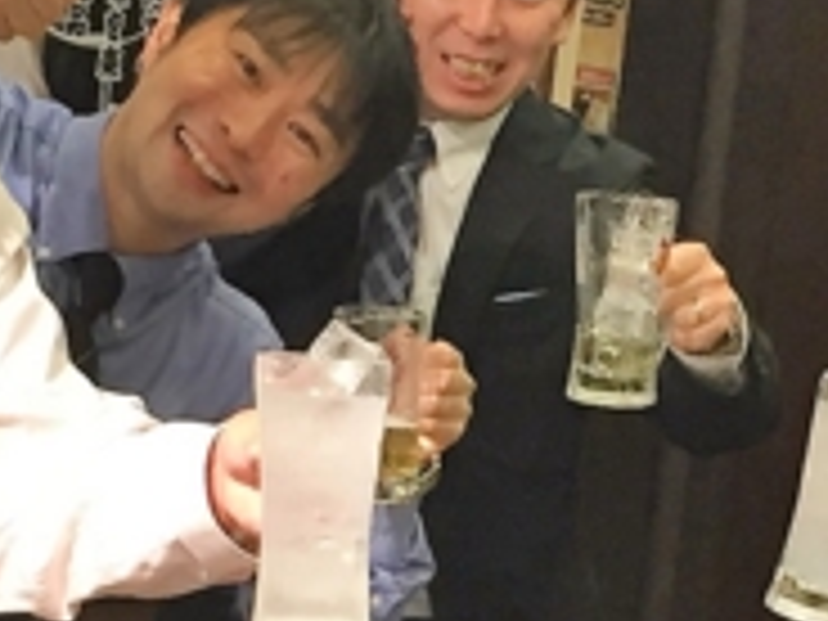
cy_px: 567
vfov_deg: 9.2
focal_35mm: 161
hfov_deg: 12.2
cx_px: 666
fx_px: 3851
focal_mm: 4.15
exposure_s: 1/30
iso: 80
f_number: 2.2
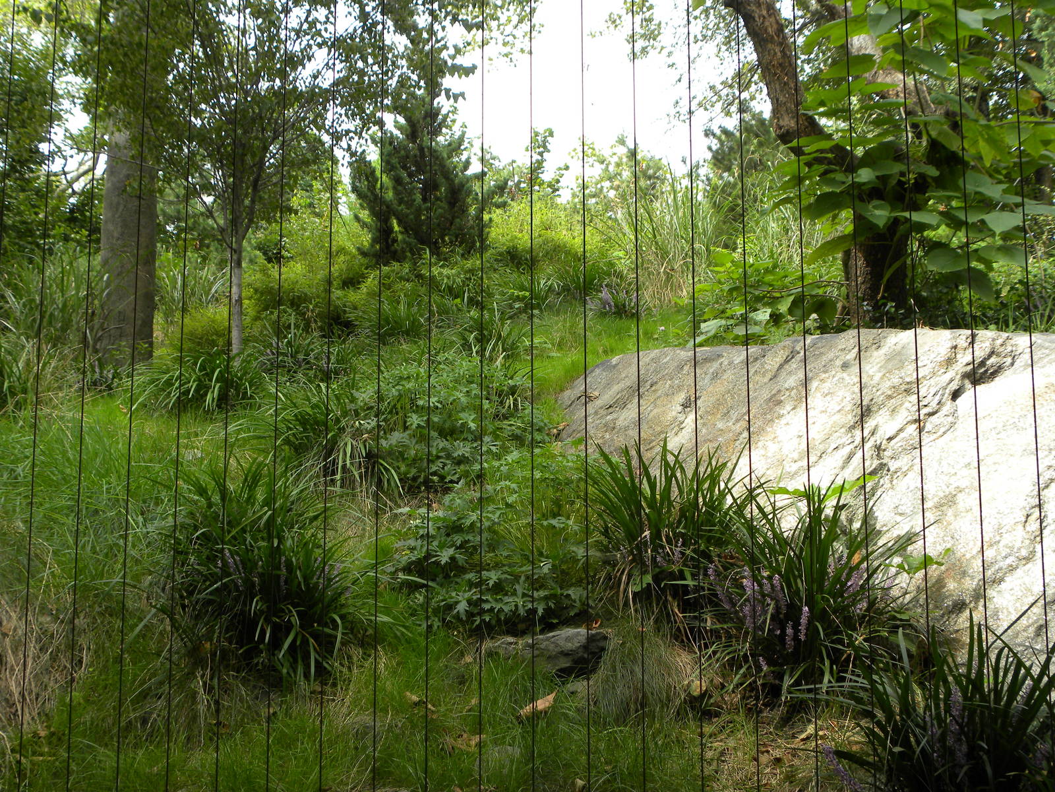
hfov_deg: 50.1
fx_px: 1128
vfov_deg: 38.7
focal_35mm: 37
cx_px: 528
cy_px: 396
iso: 64
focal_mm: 6.6
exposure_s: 1/110
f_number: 4
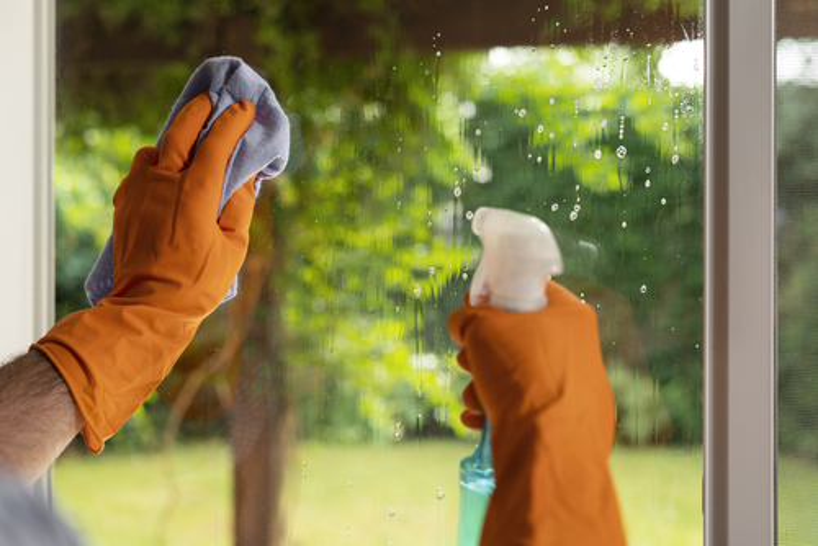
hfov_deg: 39.6
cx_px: 409
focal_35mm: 50
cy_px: 273
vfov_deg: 27.0
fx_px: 1137
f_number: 3.5
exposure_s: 1/125
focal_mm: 50
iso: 160
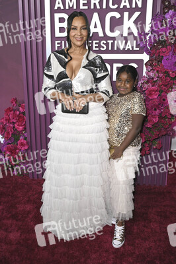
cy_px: 132
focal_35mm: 35
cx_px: 88
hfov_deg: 37.8
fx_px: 257
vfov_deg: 54.5
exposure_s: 1/320
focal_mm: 35
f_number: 6.3
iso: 2500
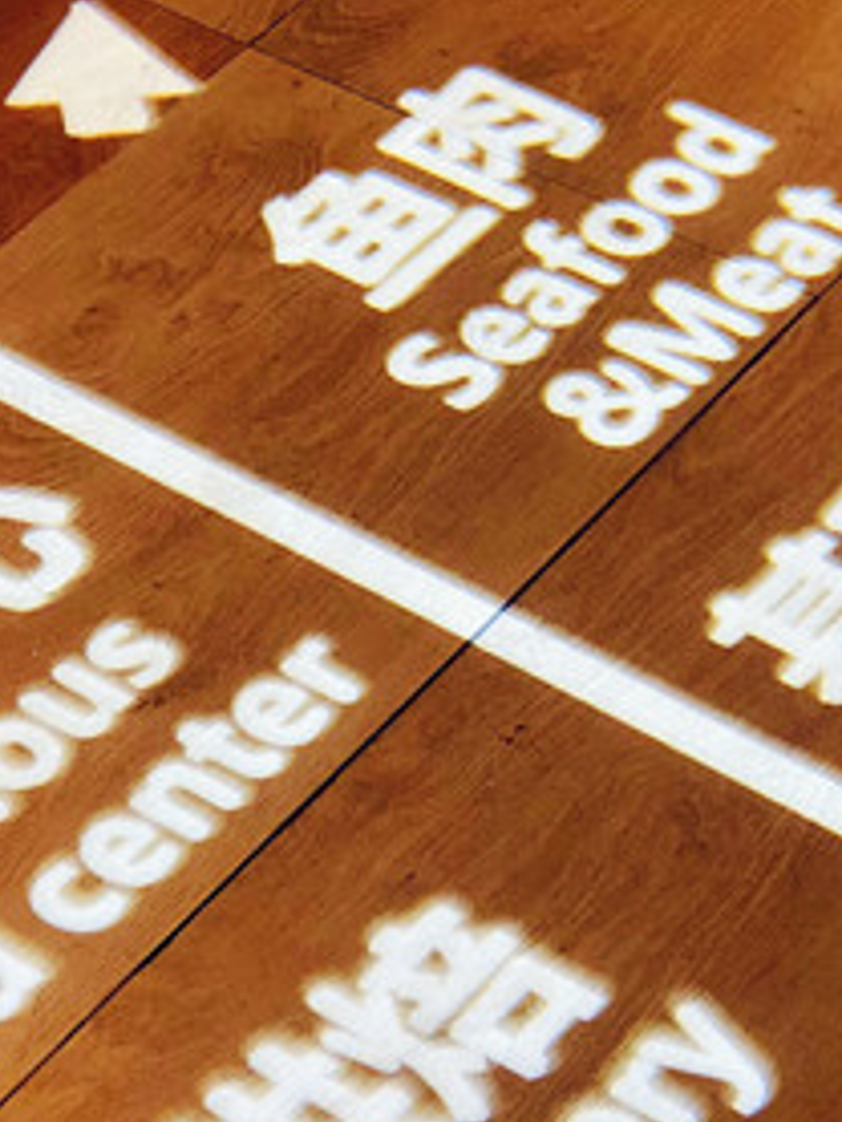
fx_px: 4861
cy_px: 676
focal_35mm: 150
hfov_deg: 9.9
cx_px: 389
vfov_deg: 13.2
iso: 80
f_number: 2.4
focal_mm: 6
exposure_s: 1/33
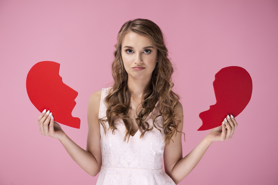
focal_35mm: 70
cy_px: 92
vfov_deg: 19.5
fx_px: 541
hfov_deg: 28.8
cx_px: 139
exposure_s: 1/125
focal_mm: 70
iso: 125
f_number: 4.5
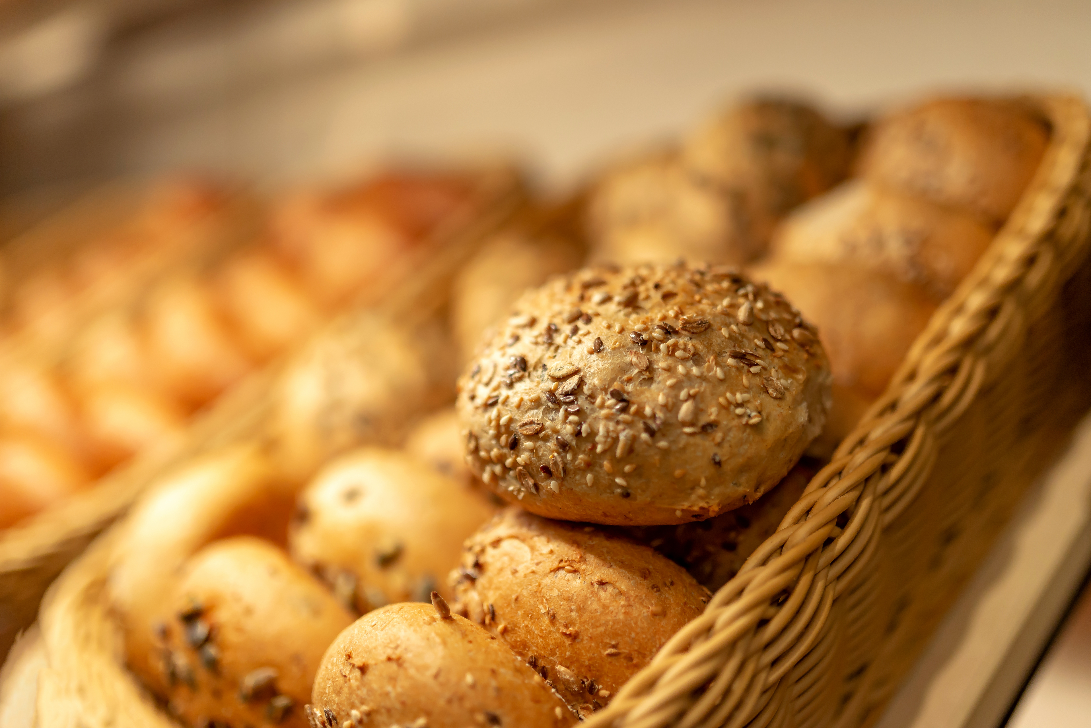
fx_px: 1061
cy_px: 364
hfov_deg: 54.4
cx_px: 546
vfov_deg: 37.9
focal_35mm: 35
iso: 640
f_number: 1.4
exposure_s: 1/1250
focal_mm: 35
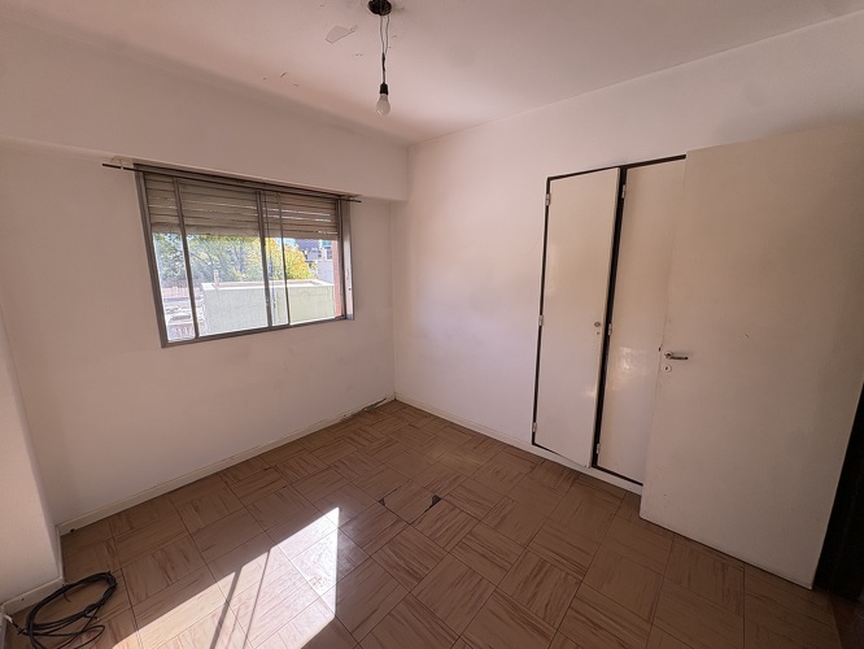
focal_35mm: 14
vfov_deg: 85.7
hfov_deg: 102.0
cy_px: 324
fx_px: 350
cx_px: 432
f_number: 2.2
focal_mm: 2.22
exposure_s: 1/381
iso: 64
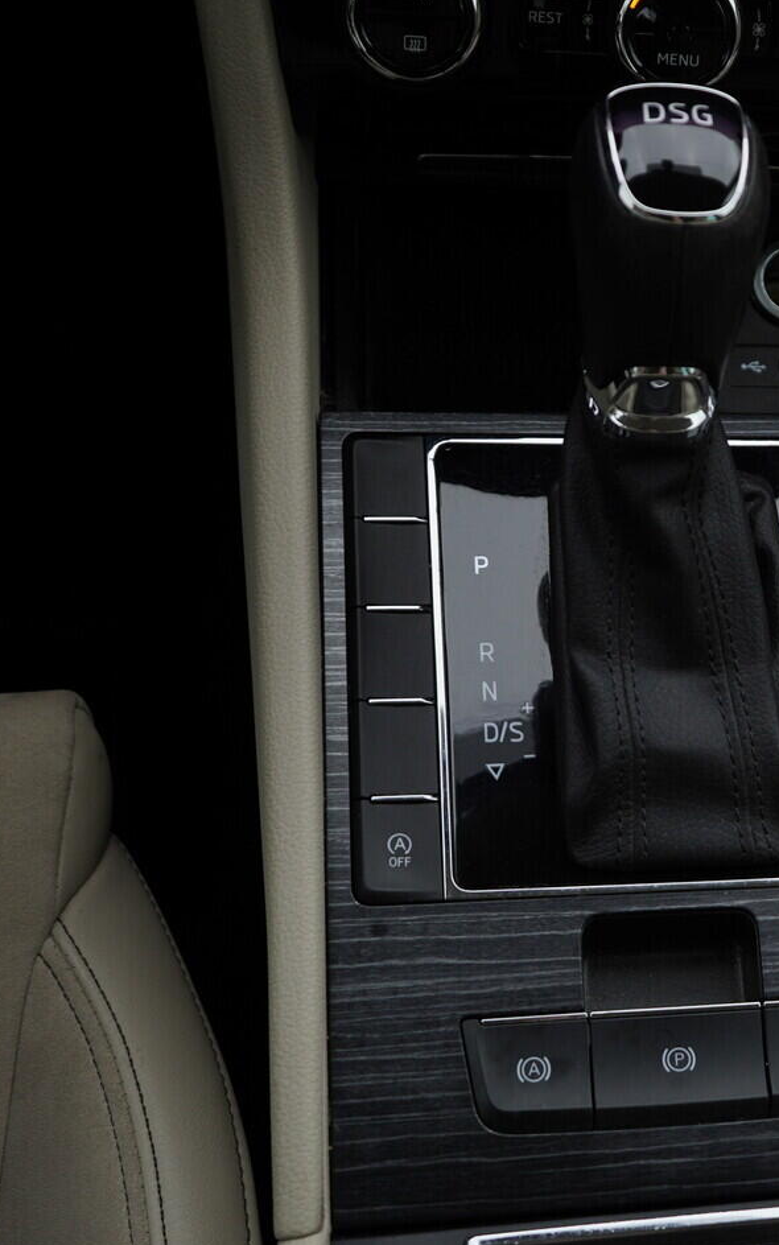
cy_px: 628
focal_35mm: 56
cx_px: 815
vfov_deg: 36.3
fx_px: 1901
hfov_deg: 22.1
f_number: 4
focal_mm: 24
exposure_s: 1/80
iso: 125
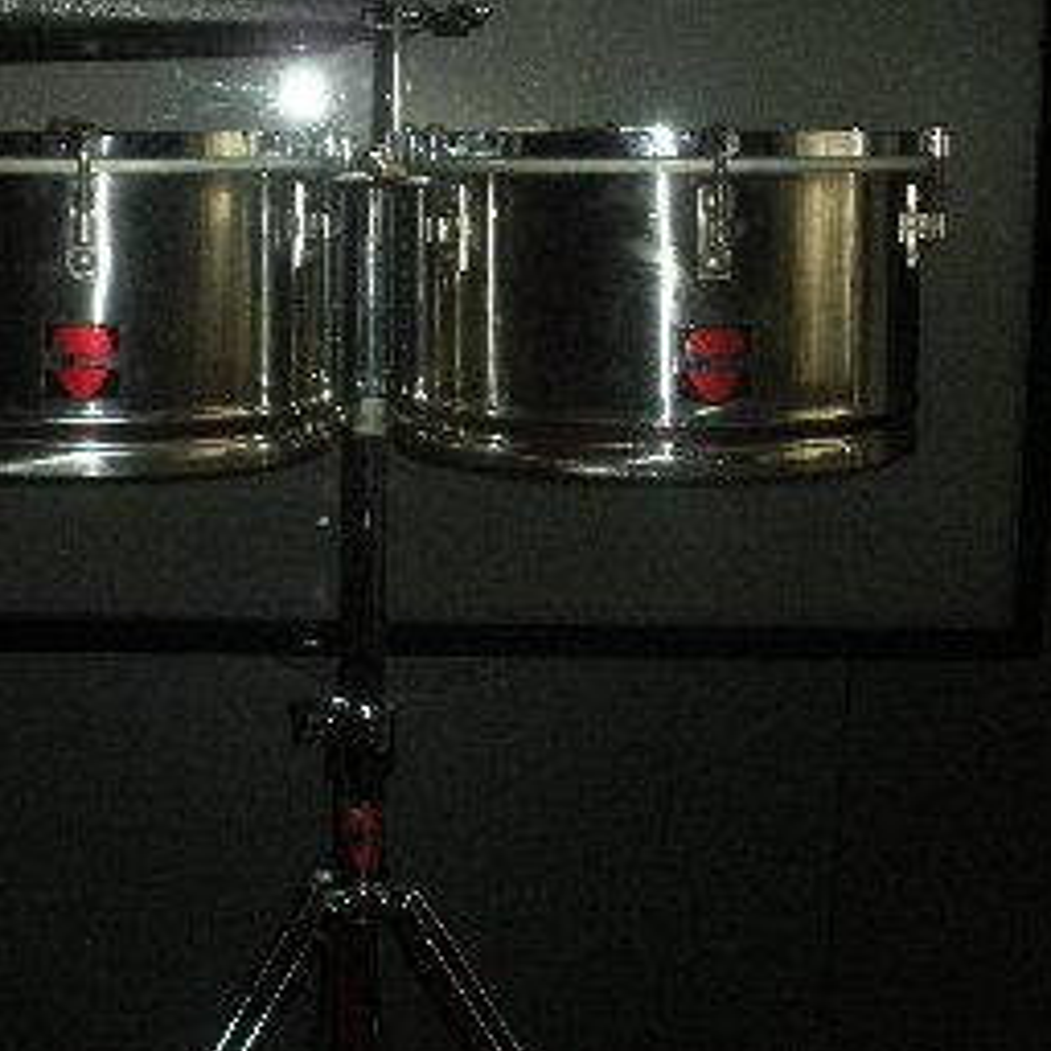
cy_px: 542
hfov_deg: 24.8
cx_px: 283
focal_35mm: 69
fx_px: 2370
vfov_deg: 25.0
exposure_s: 1/60
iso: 400
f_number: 4.4
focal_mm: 9.1
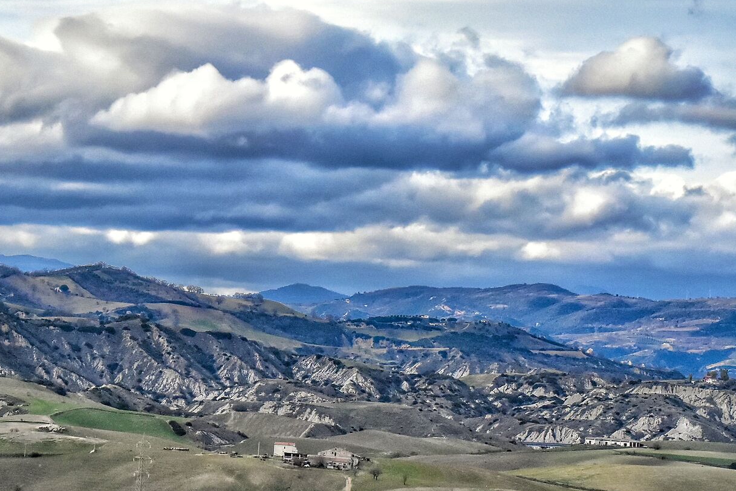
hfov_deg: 9.9
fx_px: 4233
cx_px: 150
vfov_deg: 6.6
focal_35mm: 207
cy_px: 187
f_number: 11
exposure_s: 1/2000
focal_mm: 70
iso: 2000
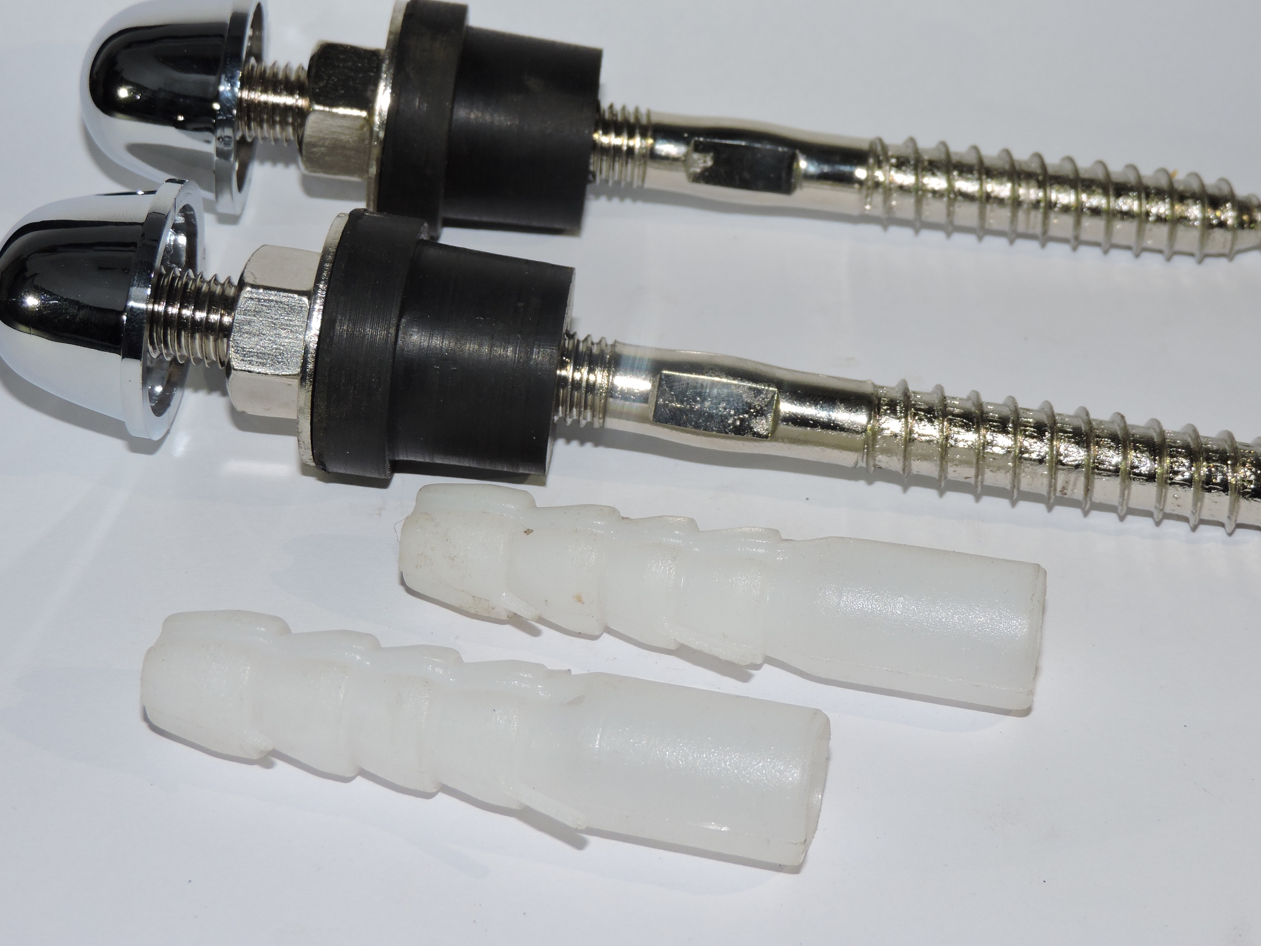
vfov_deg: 21.9
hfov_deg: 29.0
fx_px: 2441
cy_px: 388
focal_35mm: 67
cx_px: 649
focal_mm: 9.8
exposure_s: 1/30
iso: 100
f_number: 3.7
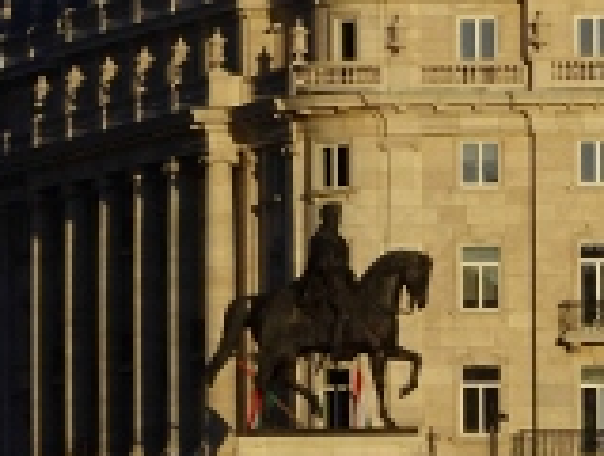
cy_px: 302
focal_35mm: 677
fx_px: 11839
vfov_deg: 2.2
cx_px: 834
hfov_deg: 2.9
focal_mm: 39.66
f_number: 6.3
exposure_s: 1/500
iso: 80
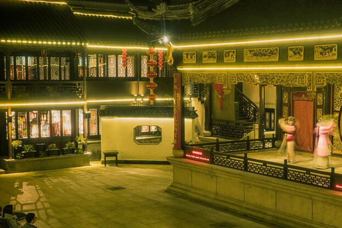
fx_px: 551
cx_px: 246
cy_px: 130
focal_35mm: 58
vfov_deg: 23.4
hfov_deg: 33.9
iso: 800
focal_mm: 30
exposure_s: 1
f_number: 14
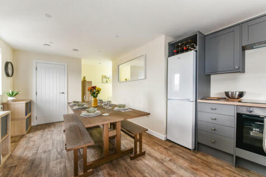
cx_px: 133
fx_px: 103
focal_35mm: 14
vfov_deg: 81.2
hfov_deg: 104.3
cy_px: 88
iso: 400
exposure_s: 1/3
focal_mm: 14
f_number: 8
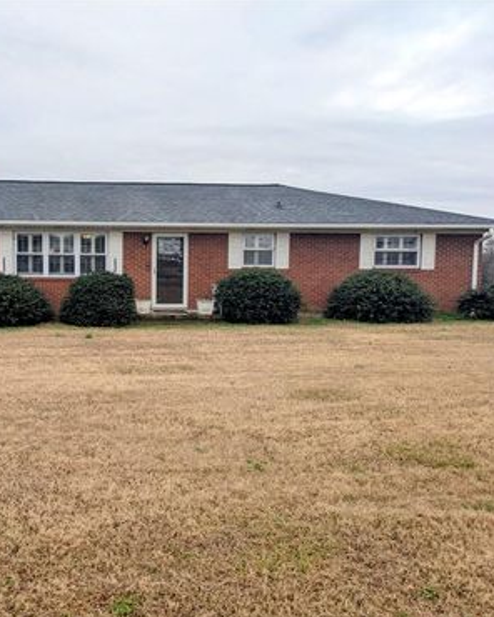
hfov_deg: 43.3
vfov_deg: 54.2
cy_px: 311
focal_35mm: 33
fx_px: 603
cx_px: 130
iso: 51
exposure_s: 1/406
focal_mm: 5.43
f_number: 1.89
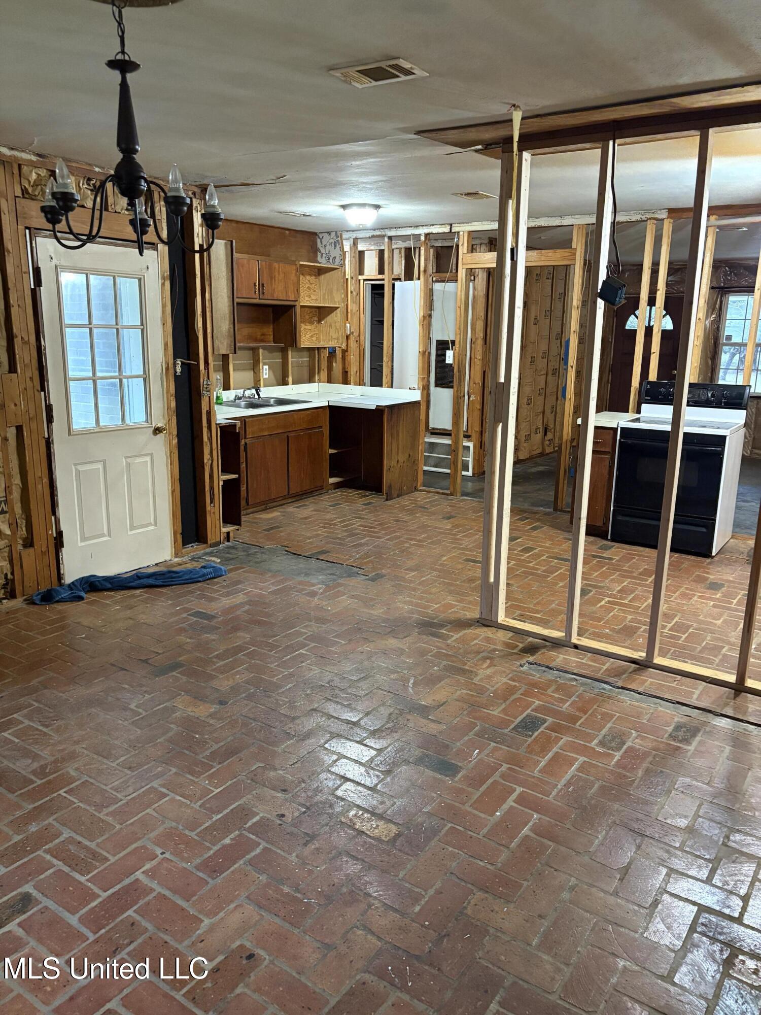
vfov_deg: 67.3
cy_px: 508
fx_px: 762
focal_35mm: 26
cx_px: 380
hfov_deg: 53.1
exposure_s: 1/40
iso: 640
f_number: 1.6
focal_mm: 5.96
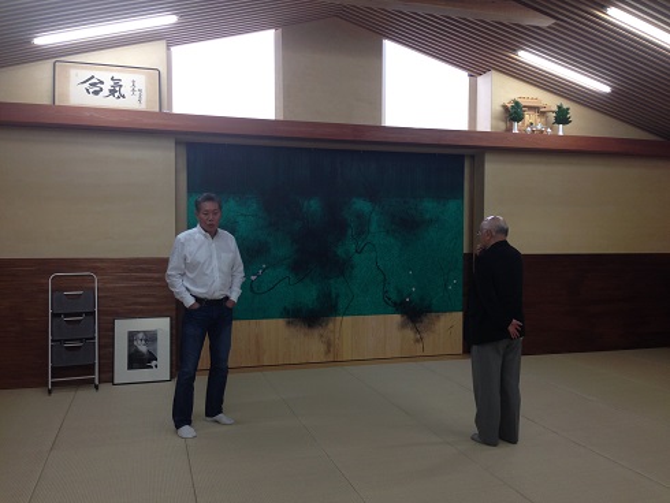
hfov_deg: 55.3
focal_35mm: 33
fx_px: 639
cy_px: 252
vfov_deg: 43.0
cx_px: 335
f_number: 2.4
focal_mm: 4.12
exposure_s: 1/30
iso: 50
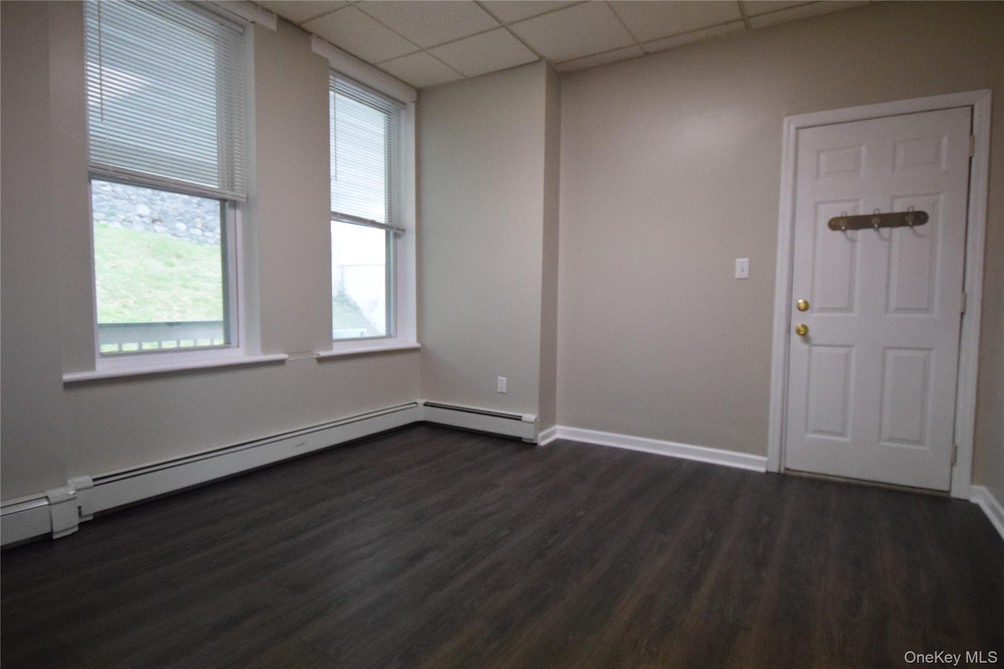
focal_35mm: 18
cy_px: 334
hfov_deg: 90.0
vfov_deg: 67.4
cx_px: 502
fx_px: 502
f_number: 4.5
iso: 5000
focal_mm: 12
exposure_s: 1/400
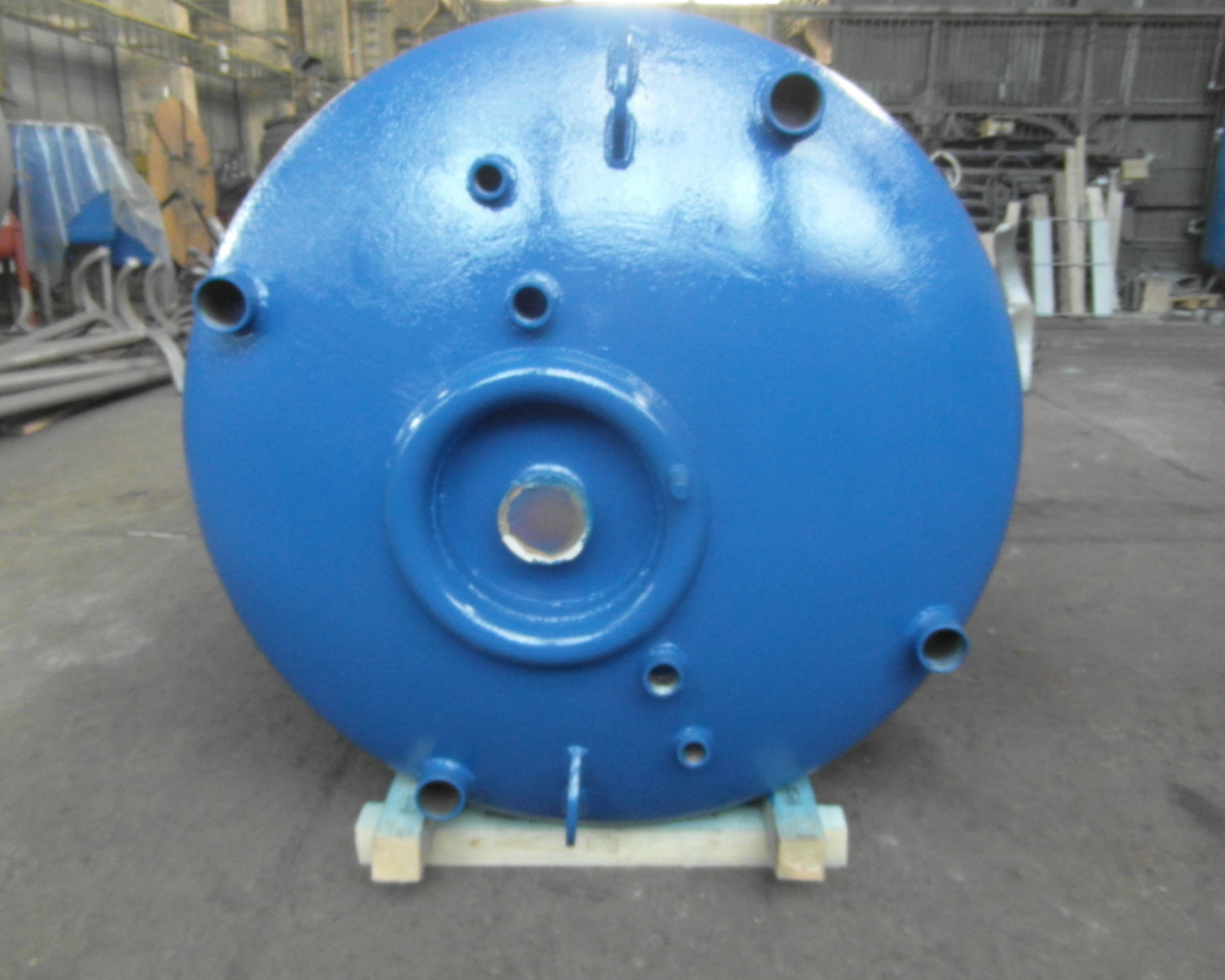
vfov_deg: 54.9
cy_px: 490
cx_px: 634
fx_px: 942
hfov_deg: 66.0
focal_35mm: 26
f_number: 3.2
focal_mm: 4
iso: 400
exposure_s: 1/30
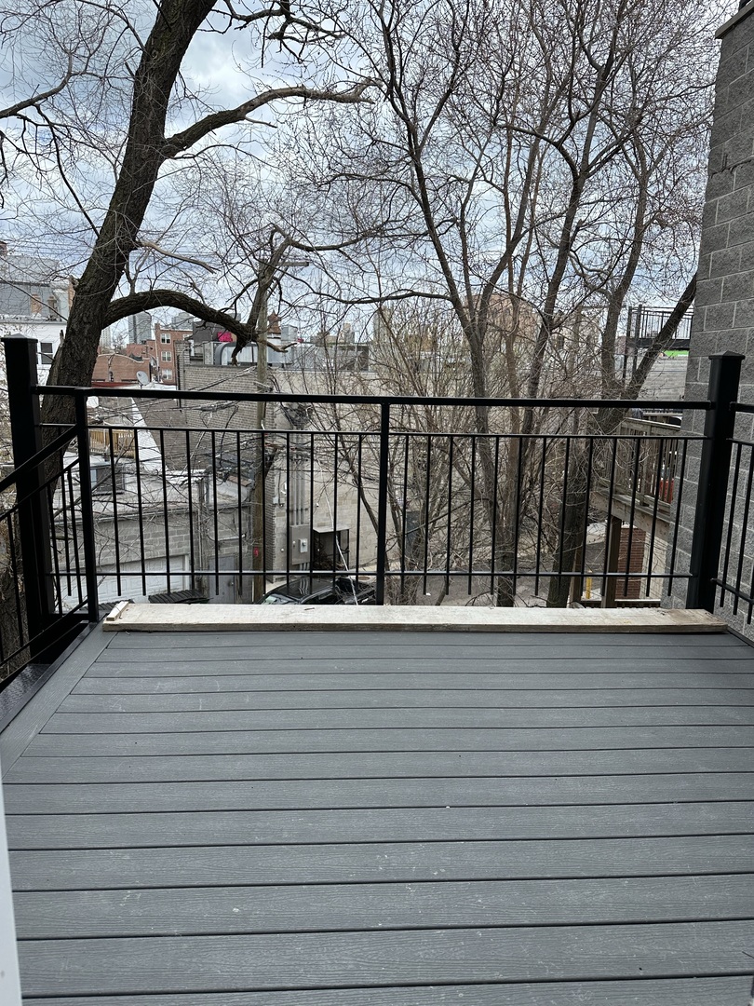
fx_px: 697
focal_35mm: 24
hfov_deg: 56.8
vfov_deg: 71.6
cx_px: 377
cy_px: 503
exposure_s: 1/1473
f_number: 1.78
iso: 80
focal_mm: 6.86
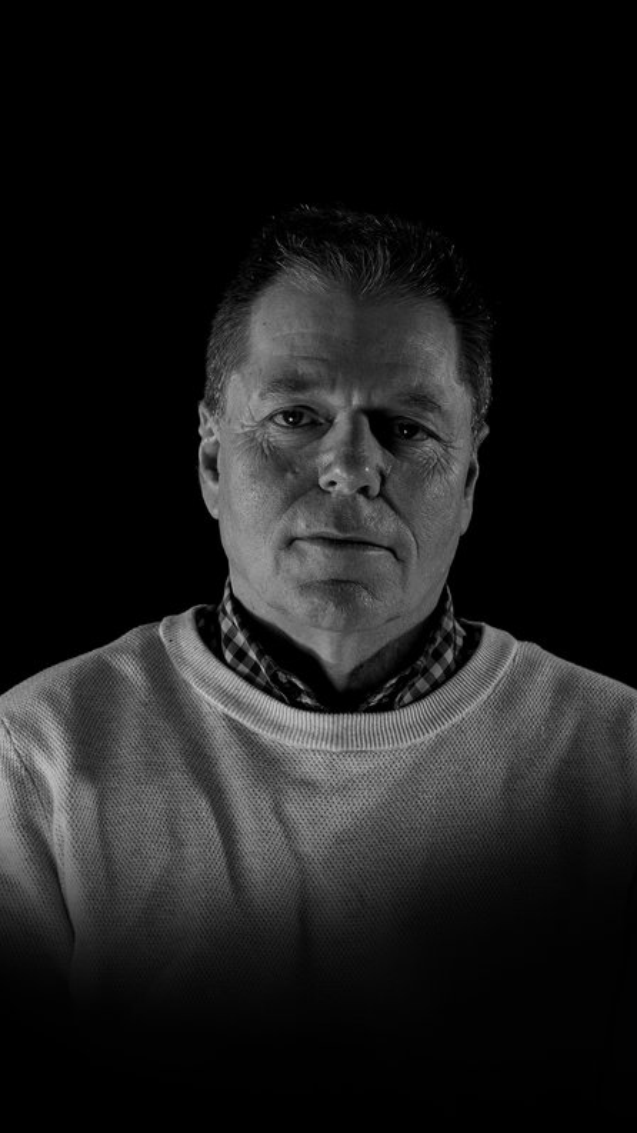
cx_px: 334
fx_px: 3333
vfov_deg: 19.3
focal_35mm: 111
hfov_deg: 10.9
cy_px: 569
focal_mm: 105
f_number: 8
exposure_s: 1/60
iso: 200
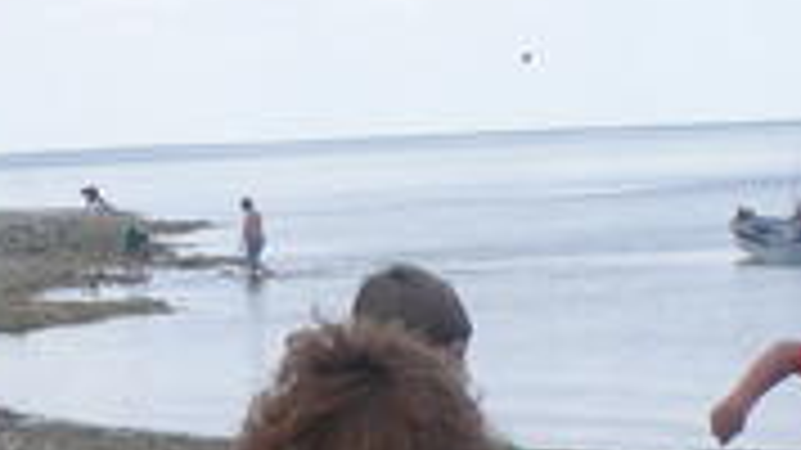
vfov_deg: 7.9
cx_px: 297
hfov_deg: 14.4
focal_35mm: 149
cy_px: 756
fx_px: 3164
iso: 64
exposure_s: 1/292
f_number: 4.6
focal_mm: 6.3
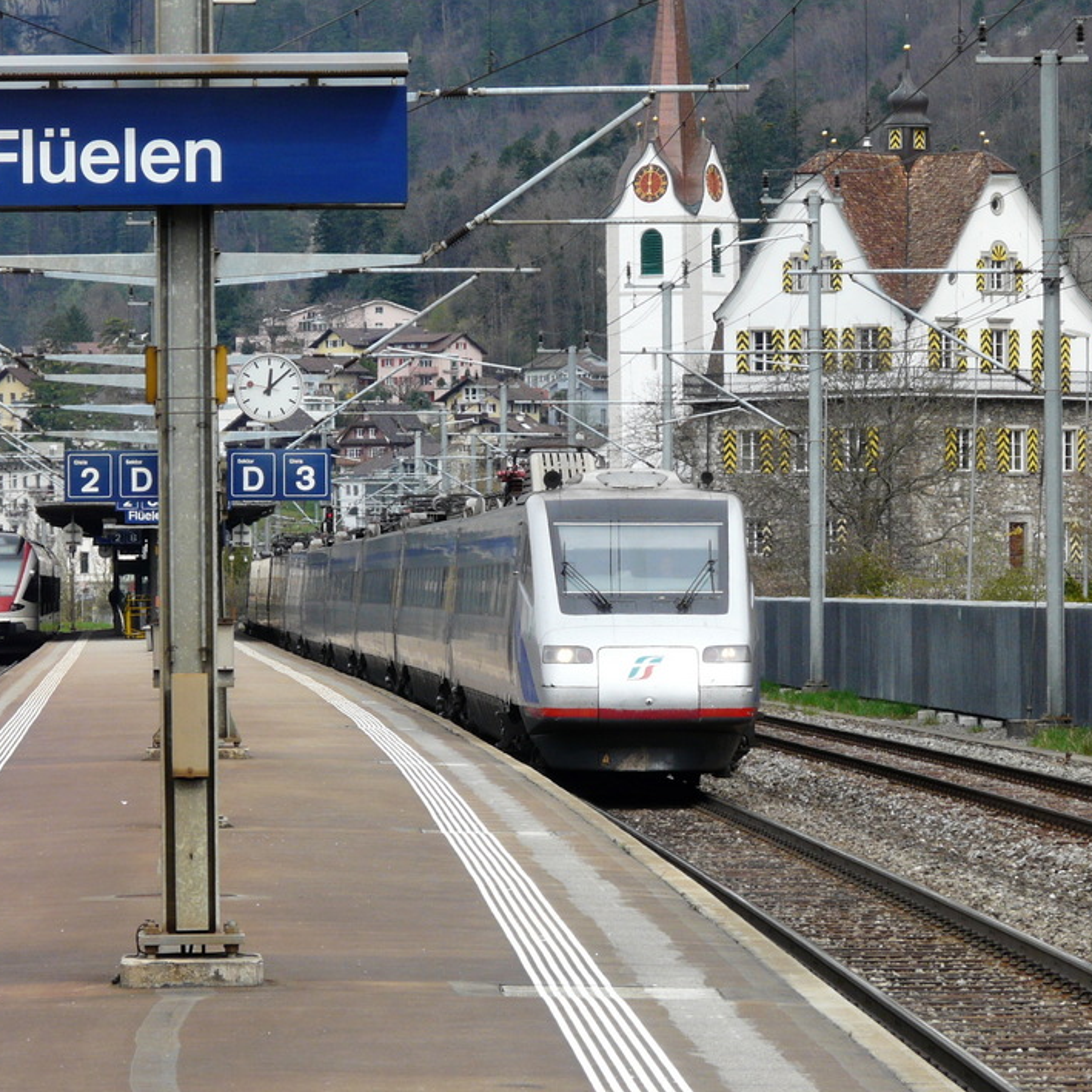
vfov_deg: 7.7
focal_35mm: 228
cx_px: 625
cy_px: 573
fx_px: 8137
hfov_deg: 7.7
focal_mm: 30
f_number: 5.6
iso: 100
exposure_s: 1/320
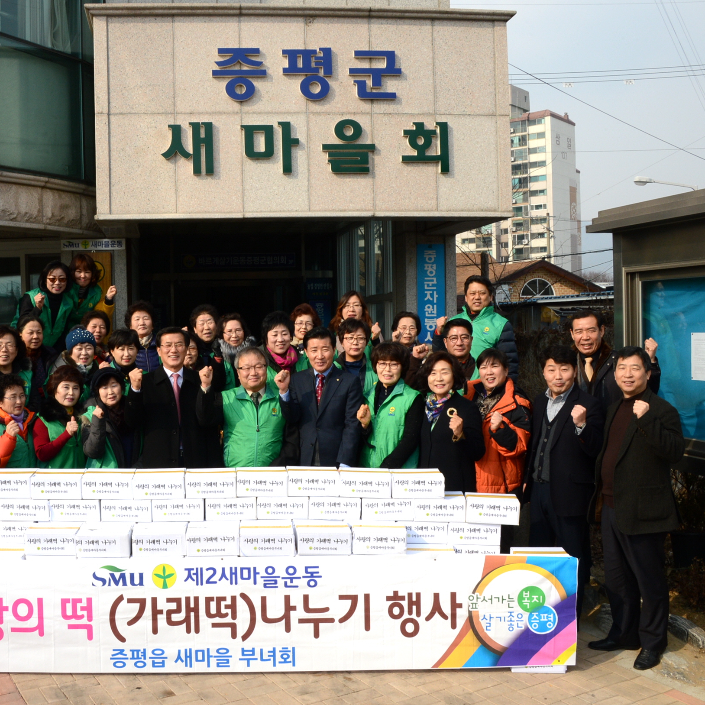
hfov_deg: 45.3
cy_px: 354
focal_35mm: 36
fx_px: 830
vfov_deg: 46.0
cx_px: 231
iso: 800
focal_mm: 28
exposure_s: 1/250
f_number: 22
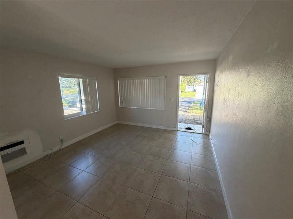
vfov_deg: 85.7
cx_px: 146
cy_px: 110
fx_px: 119
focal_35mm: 14
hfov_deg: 102.1
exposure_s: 1/121
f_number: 2.2
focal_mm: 2.22
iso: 160
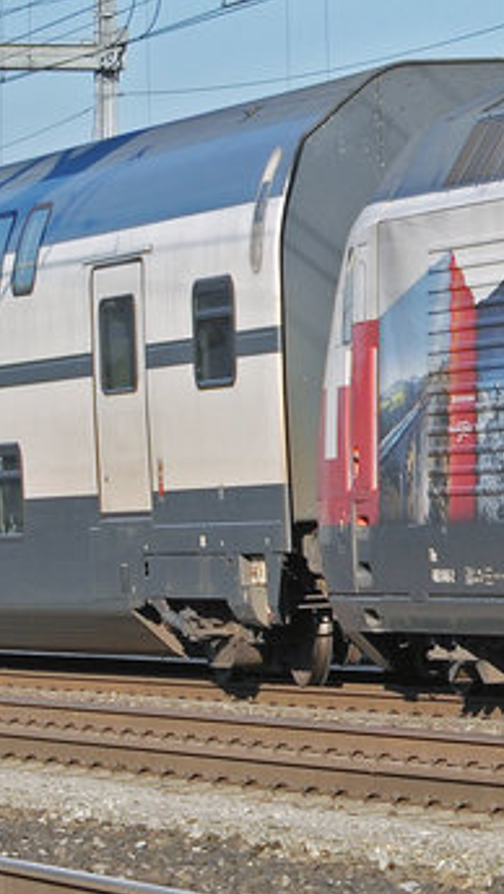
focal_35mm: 301
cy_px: 225
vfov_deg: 7.2
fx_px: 7133
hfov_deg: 4.0
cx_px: 803
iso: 200
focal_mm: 55
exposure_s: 1/1000
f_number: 5.6
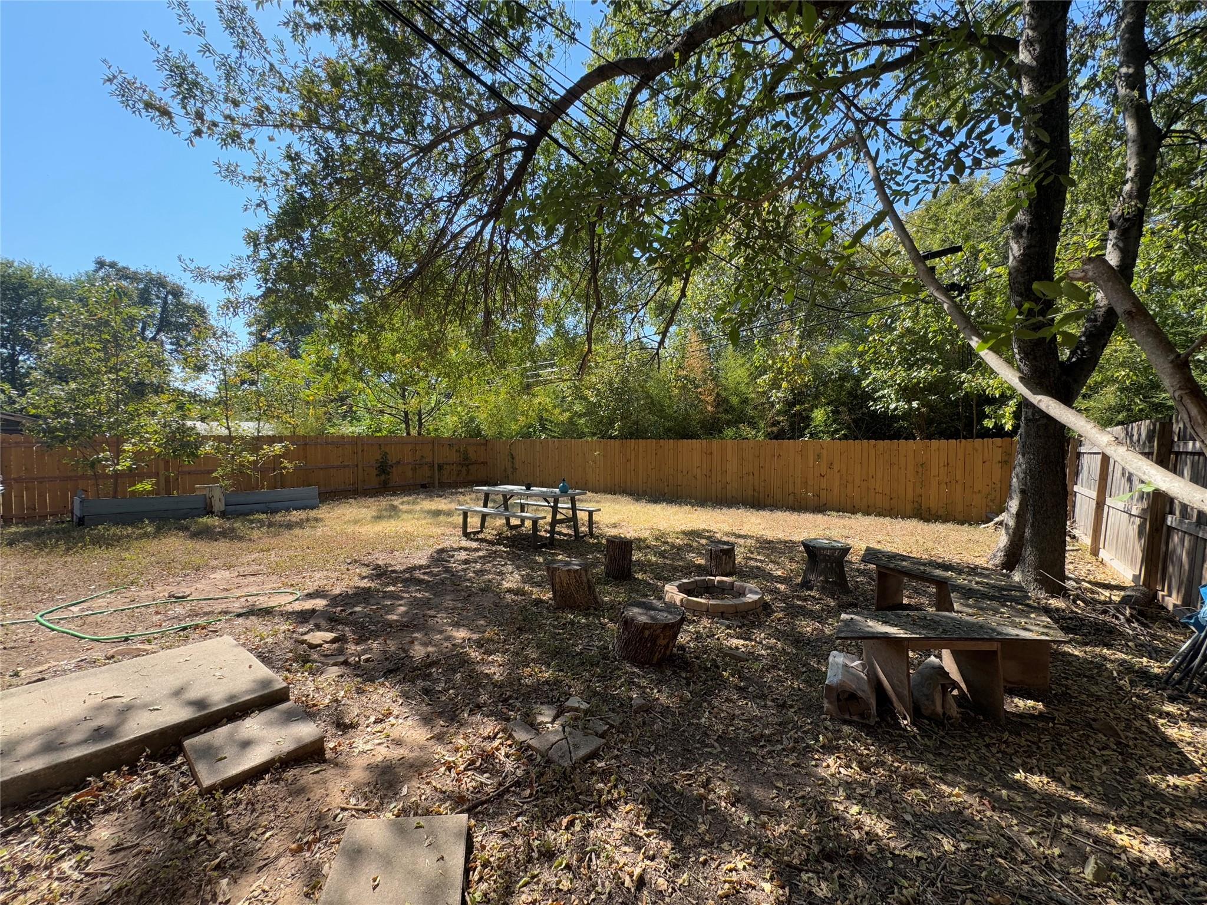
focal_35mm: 14
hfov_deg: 102.1
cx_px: 604
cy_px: 452
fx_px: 488
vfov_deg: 85.7
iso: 40
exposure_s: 1/416
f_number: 2.2
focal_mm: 2.22
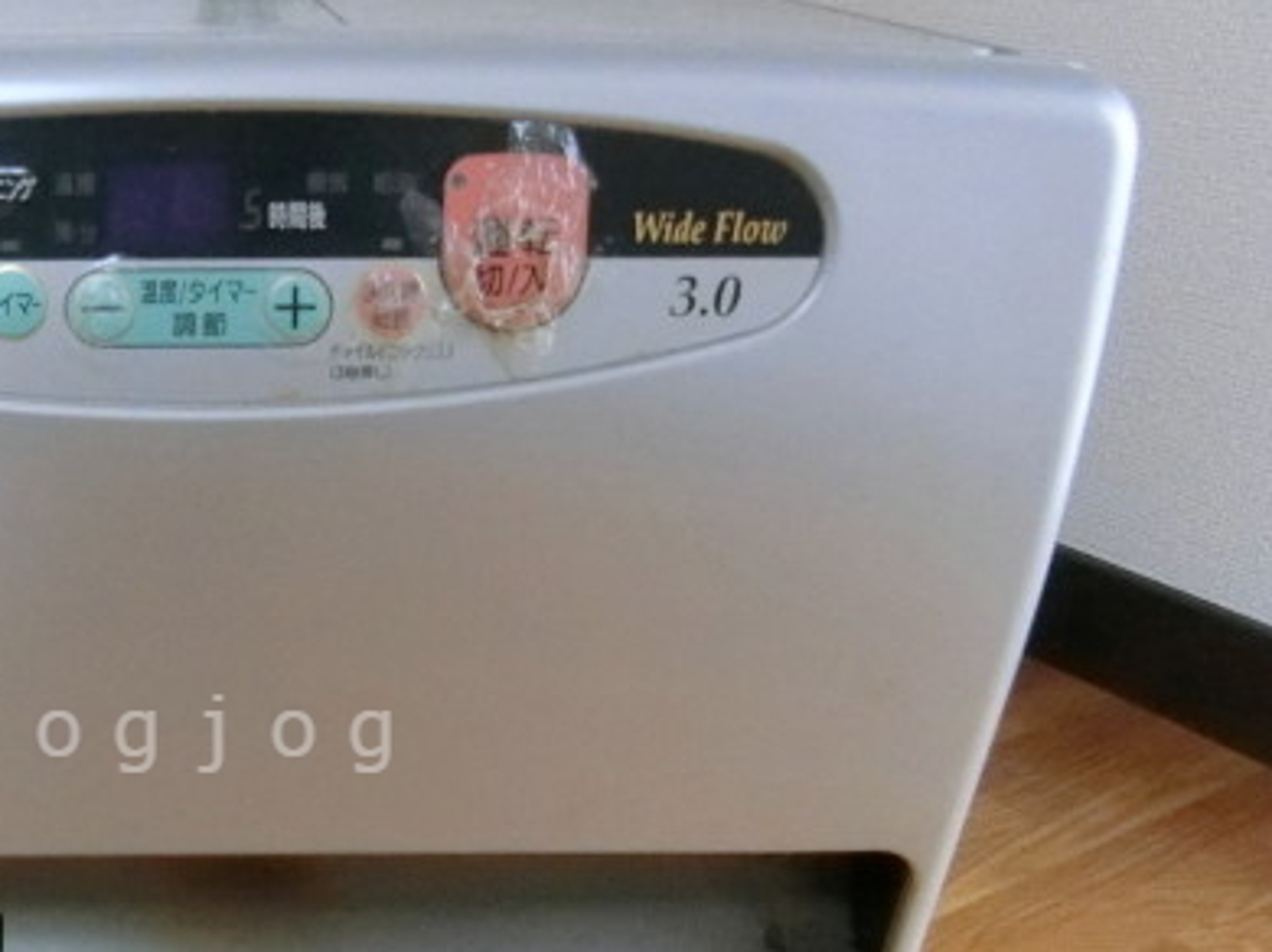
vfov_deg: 35.8
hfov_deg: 44.6
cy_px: 734
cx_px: 186
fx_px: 1432
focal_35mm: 39
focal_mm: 4.06
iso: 1600
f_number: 2.7
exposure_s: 1/500
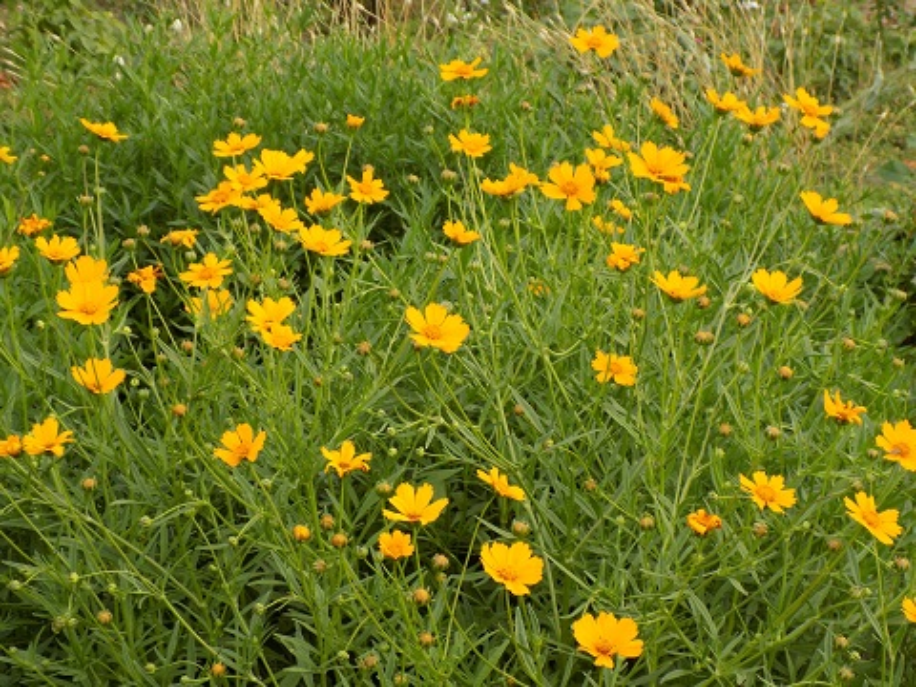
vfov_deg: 18.9
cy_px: 344
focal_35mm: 78
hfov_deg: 25.0
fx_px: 2064
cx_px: 458
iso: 80
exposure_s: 1/100
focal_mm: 13.9
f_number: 4.3
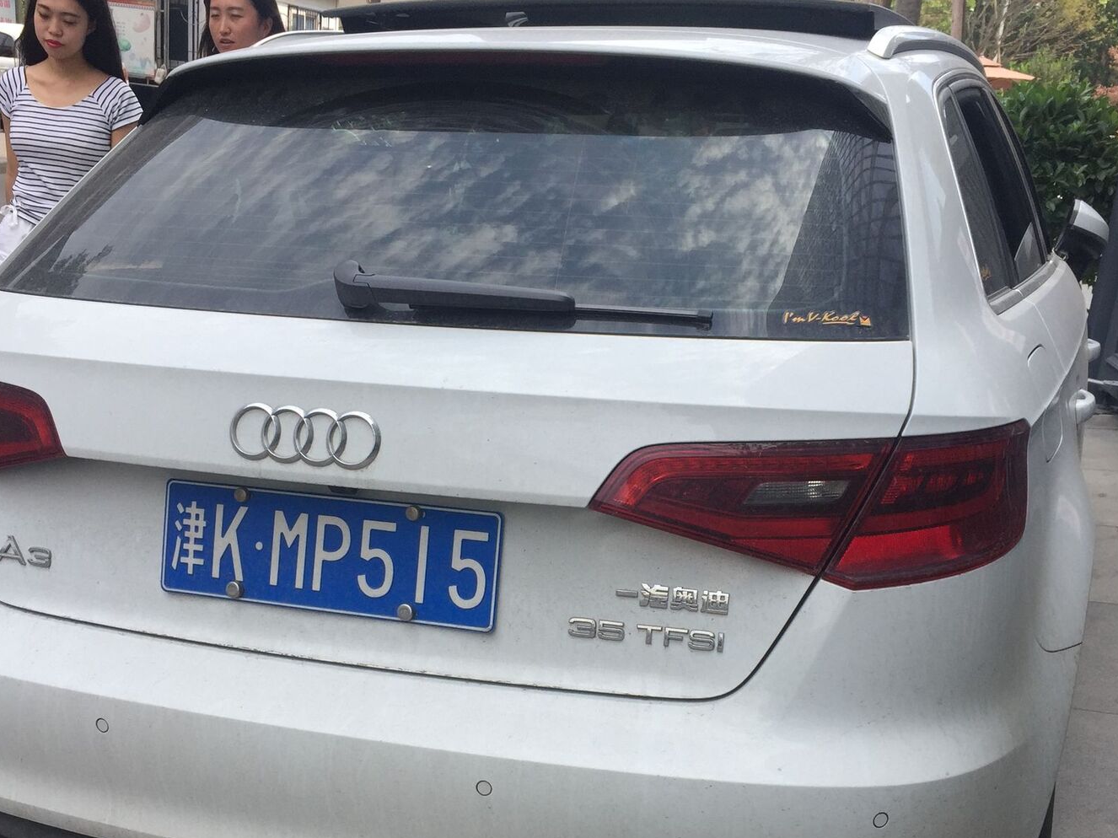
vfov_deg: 33.9
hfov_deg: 44.8
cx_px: 574
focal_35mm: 42
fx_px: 1356
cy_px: 593
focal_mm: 4.15
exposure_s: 1/791
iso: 32
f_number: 2.2
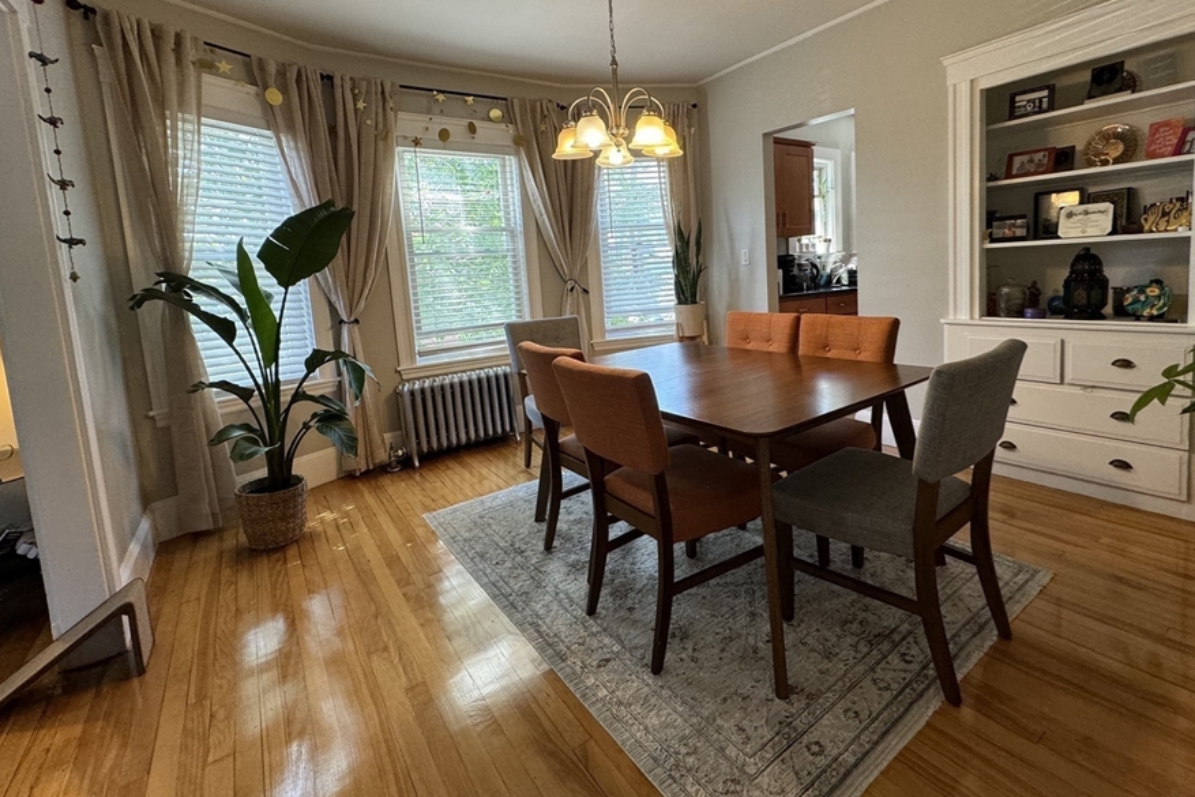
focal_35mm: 17
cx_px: 650
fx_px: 564
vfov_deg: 69.9
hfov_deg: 93.0
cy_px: 326
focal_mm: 2.22
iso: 200
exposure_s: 1/120
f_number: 2.2
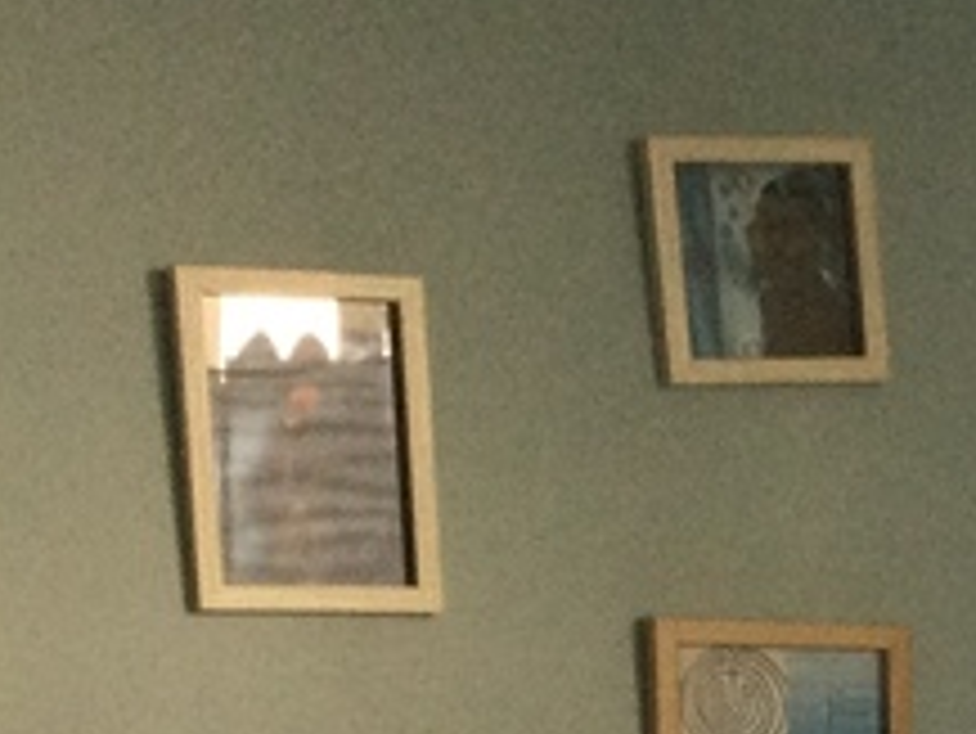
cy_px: 1635
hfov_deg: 12.8
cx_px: 1498
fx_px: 4119
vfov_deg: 9.3
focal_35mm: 146
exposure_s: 1/33
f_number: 2.4
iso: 100
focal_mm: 3.3
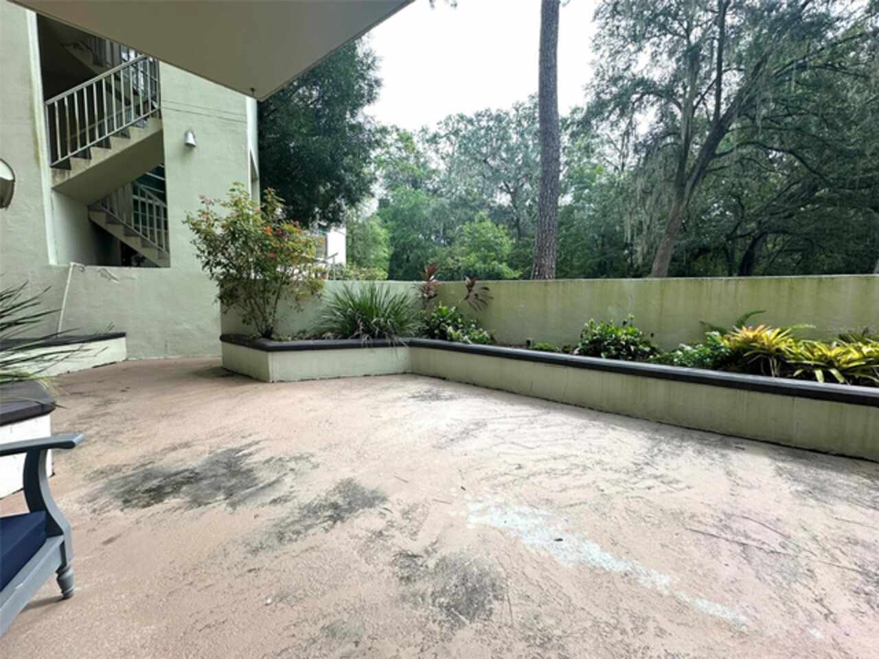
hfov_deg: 102.1
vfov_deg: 85.7
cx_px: 440
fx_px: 356
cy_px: 330
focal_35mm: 14
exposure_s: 1/241
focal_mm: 2.22
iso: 40
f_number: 2.2
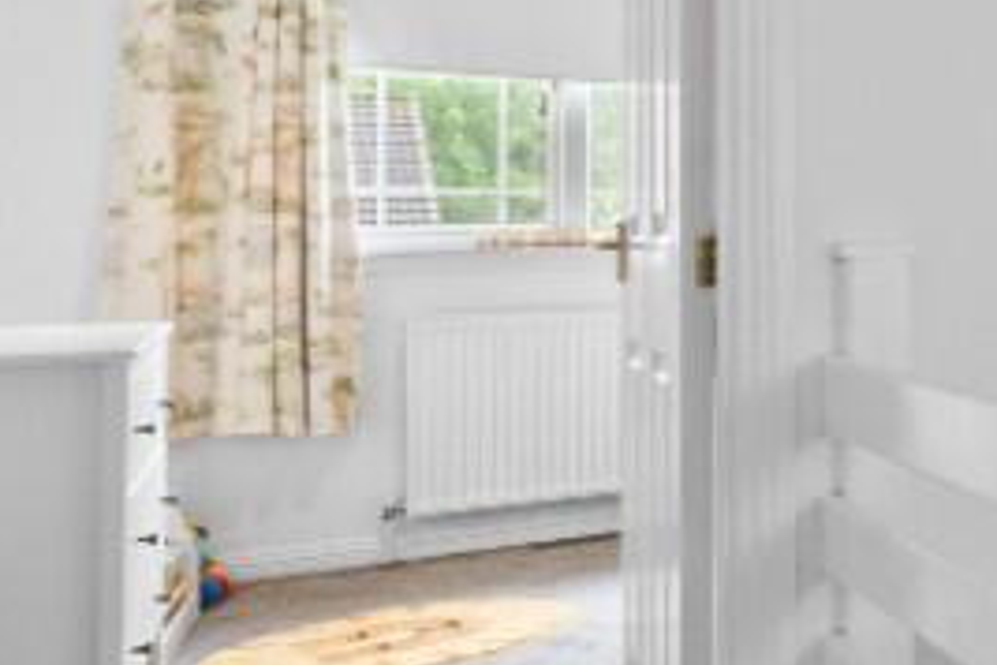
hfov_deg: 23.3
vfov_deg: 29.0
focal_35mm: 46
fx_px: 1274
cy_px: 220
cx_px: 1751
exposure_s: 1.6
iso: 640
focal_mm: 12
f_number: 18
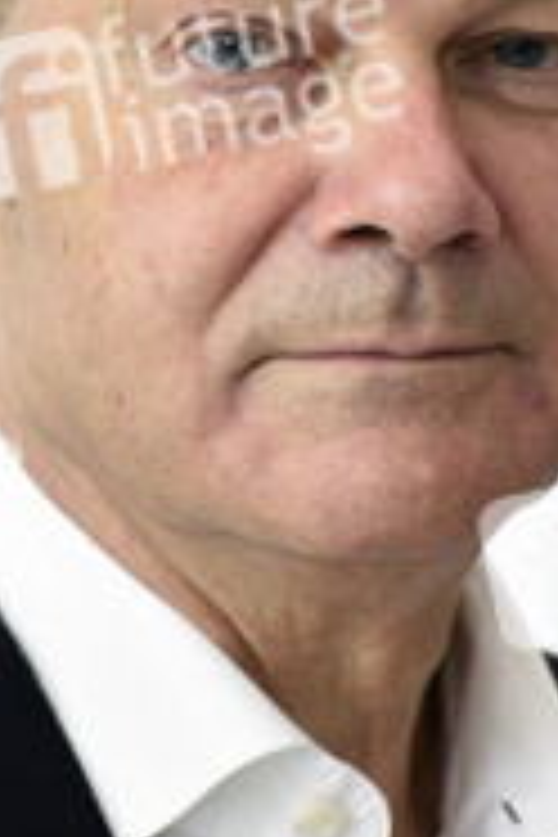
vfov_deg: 3.2
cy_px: 320
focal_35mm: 645
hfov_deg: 2.1
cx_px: 302
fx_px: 14995
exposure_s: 1/320
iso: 3200
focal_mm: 300
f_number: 5.6
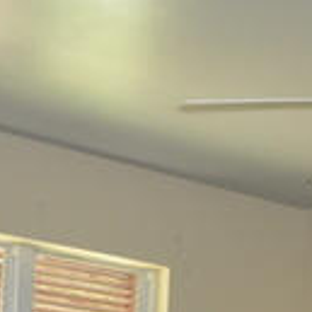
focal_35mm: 114
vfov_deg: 14.0
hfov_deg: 15.0
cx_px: 331
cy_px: 520
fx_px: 1162
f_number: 3.5
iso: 1800
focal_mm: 18
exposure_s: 1/60
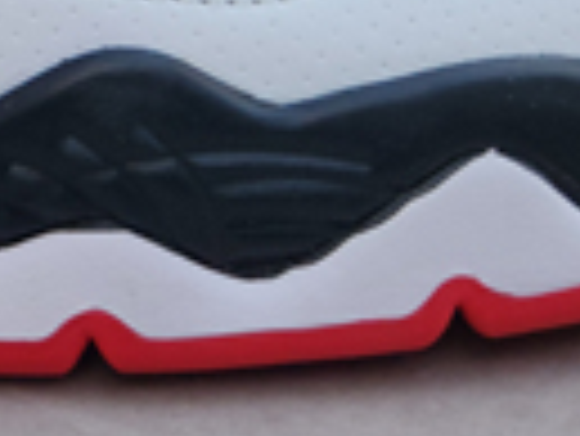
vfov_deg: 11.0
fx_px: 1945
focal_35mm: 116
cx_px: -189
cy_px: -569
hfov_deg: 16.0
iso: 40
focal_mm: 5.4
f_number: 1.8
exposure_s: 1/50
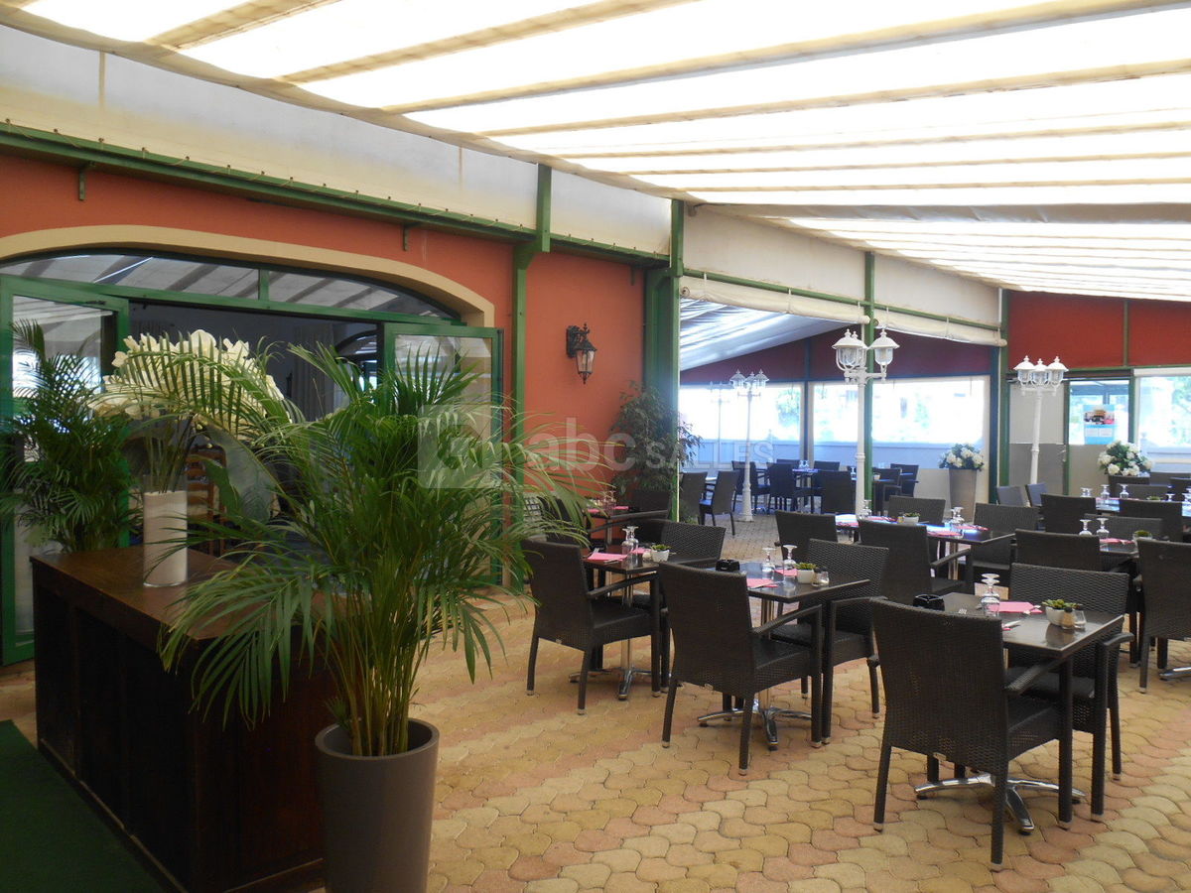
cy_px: 446
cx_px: 596
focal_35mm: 26
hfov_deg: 67.3
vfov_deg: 53.1
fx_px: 895
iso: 80
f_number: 3.4
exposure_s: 1/50
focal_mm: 4.7
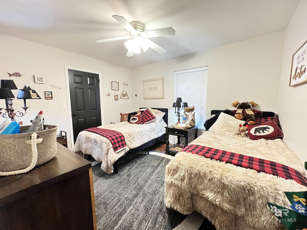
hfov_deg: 106.2
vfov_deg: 89.9
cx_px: 154
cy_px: 115
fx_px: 115
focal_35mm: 13
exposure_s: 1/60
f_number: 1.8
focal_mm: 1.57
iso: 1000
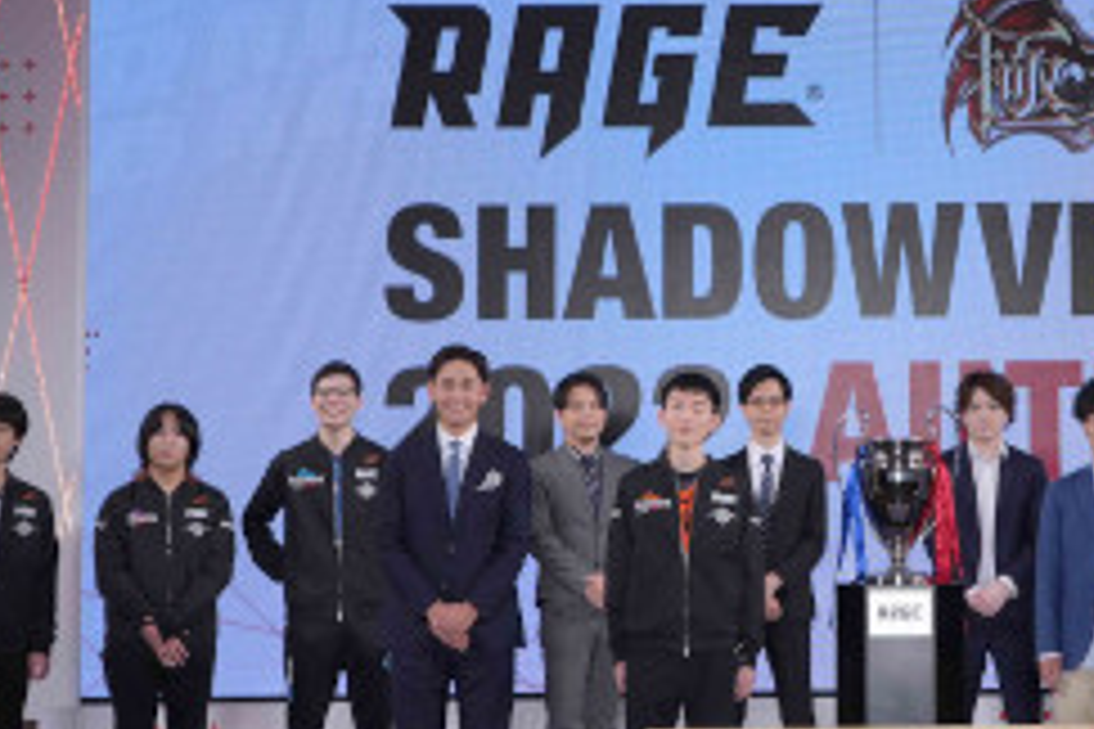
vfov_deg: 17.9
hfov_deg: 26.1
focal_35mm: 76
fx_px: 2309
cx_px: 909
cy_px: 279
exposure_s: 1/200
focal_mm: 36
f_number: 8
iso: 1000
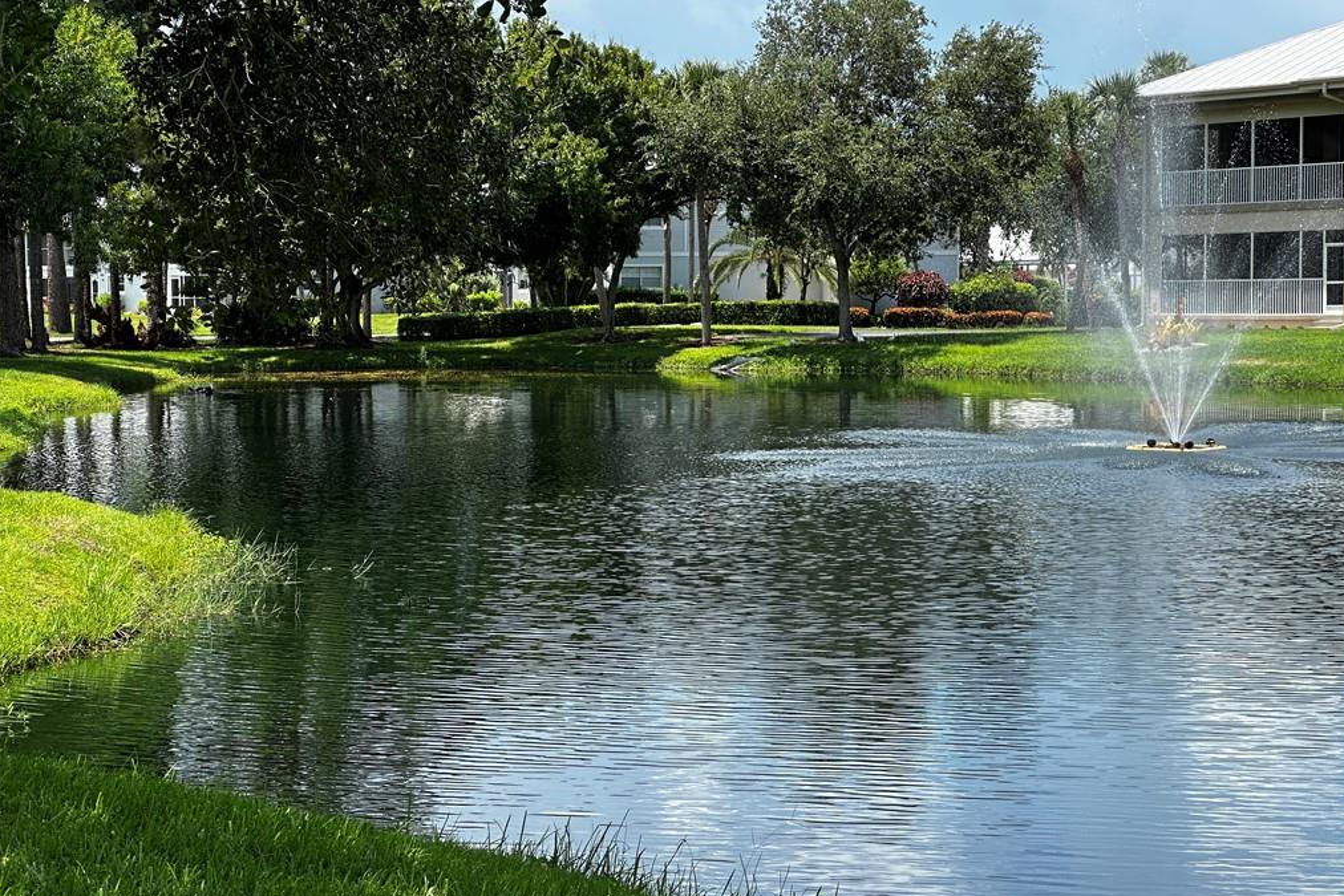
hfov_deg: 25.1
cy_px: 446
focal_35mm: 81
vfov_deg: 16.9
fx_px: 3024
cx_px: 677
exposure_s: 1/374
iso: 32
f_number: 2.8
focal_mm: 9
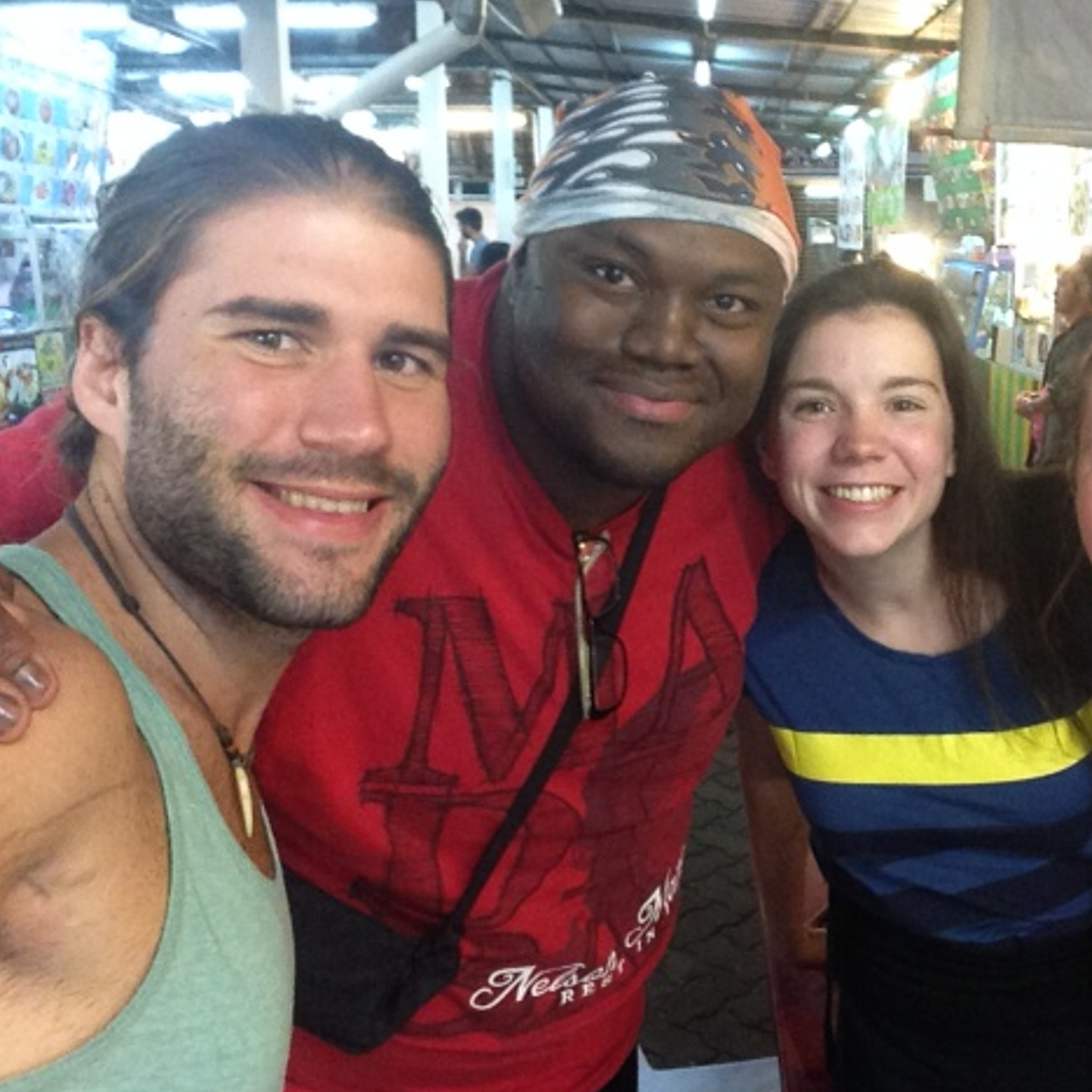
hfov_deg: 41.4
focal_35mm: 40
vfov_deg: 41.9
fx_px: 1428
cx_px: 709
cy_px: 540
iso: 320
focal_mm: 2.15
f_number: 2.4
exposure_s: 1/24
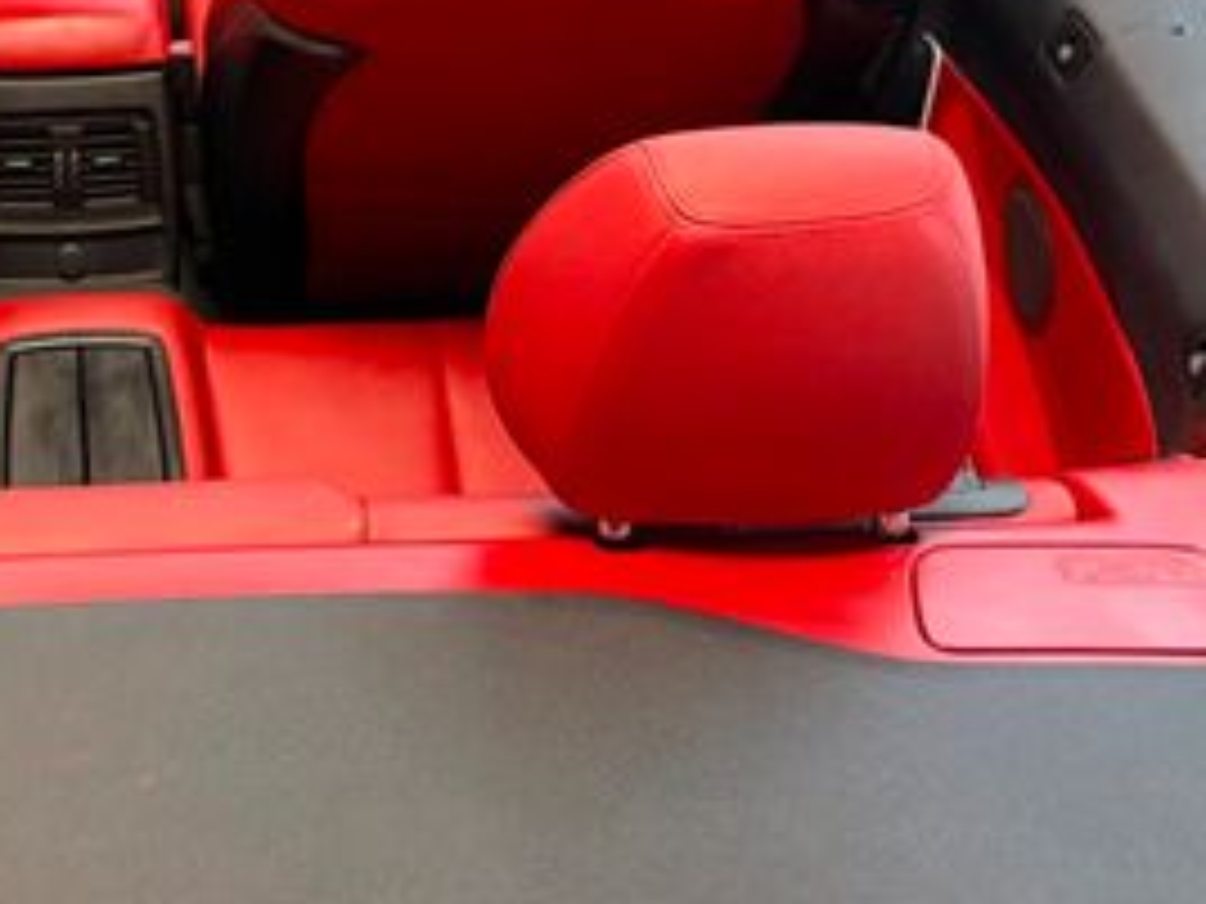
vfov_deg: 23.4
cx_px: 90
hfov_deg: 29.7
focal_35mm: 62
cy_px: 220
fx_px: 2160
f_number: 1.6
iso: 500
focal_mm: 5.96
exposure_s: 1/60
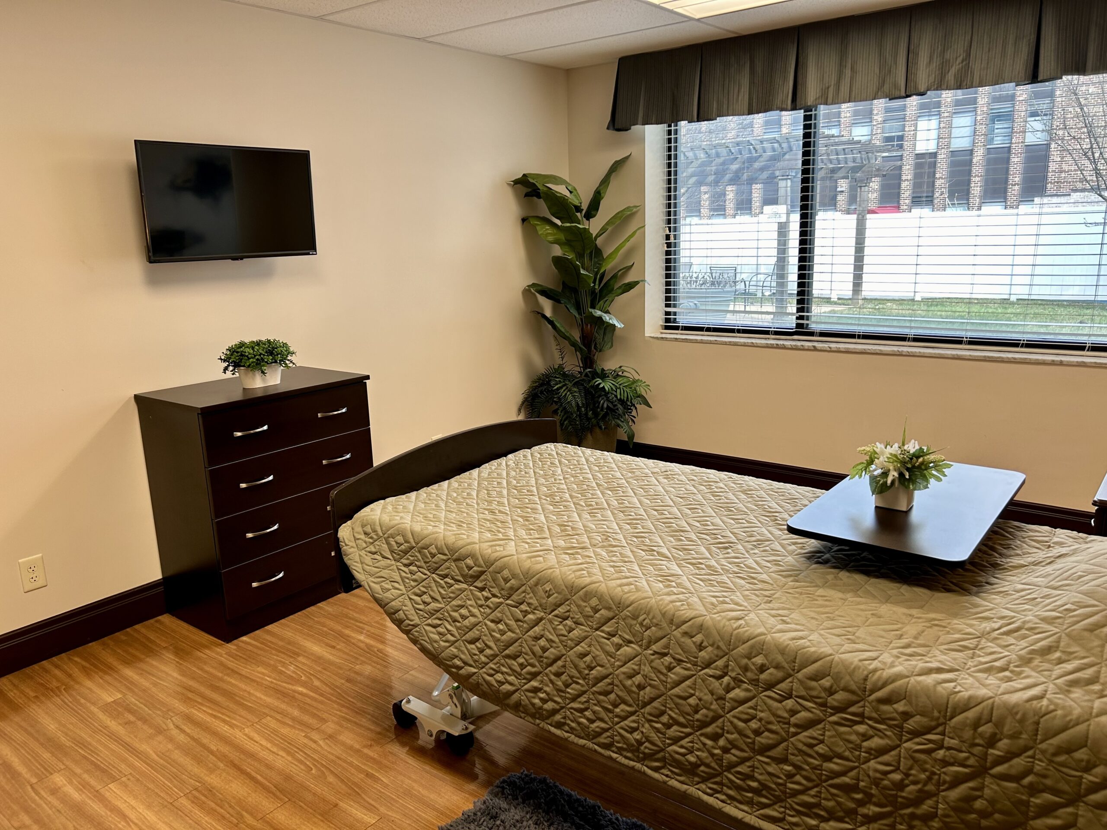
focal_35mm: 26
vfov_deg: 53.1
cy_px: 415
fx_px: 831
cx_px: 554
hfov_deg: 67.3
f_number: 1.5
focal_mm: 5.7
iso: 50
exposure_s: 1/120
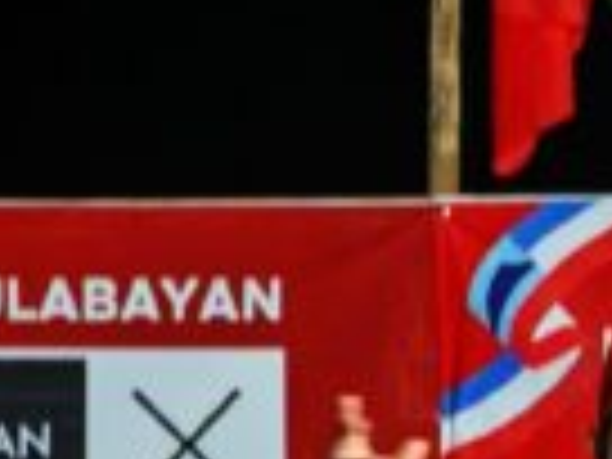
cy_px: 914
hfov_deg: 4.9
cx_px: 594
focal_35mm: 407
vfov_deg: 3.6
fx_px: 7196
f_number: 2.6
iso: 2500
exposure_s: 1/33
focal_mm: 15.38
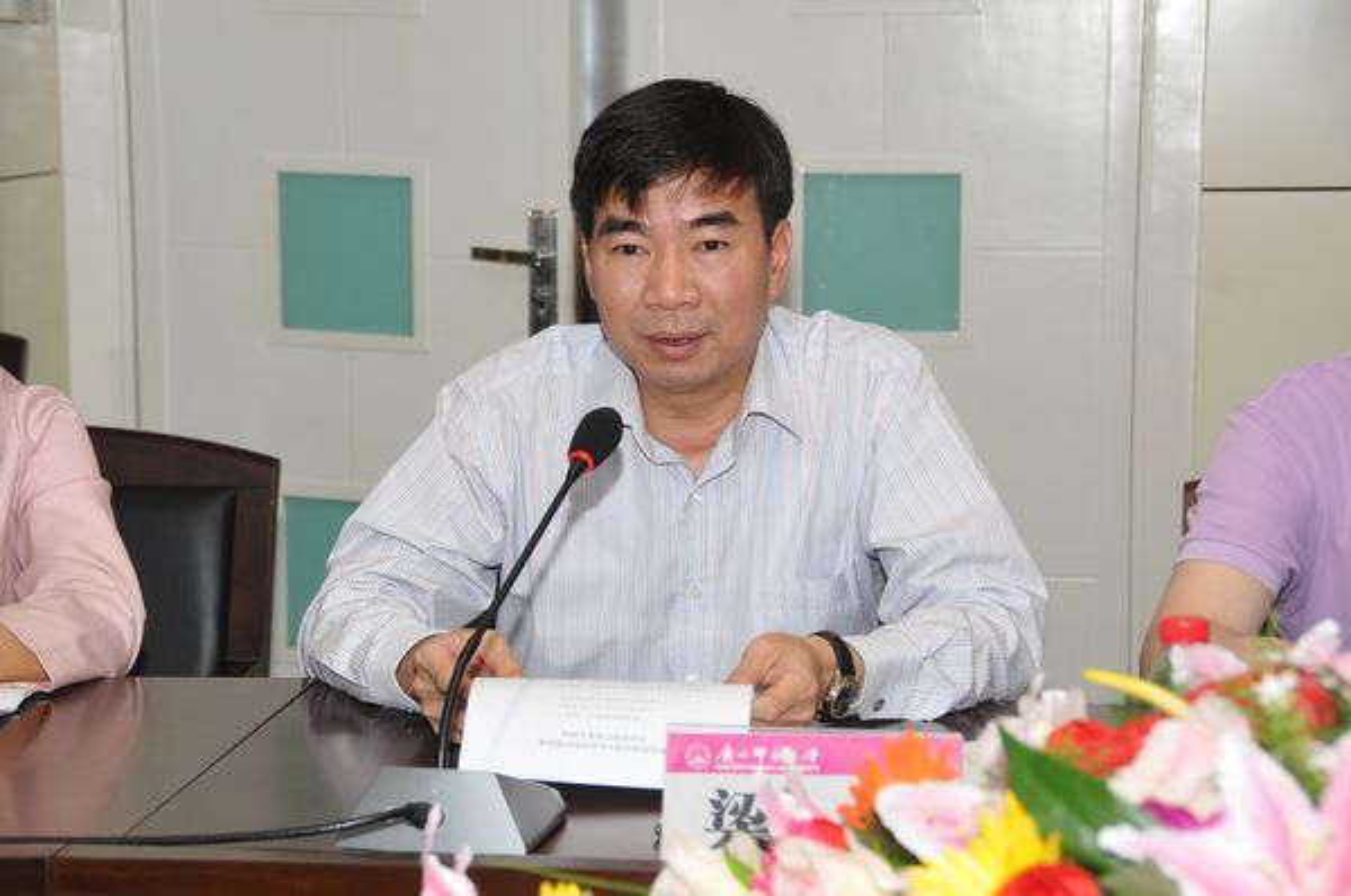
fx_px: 3372
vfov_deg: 15.1
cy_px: 448
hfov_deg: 22.7
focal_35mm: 90
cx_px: 676
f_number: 5.6
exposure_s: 1/60
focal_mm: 60
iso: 640
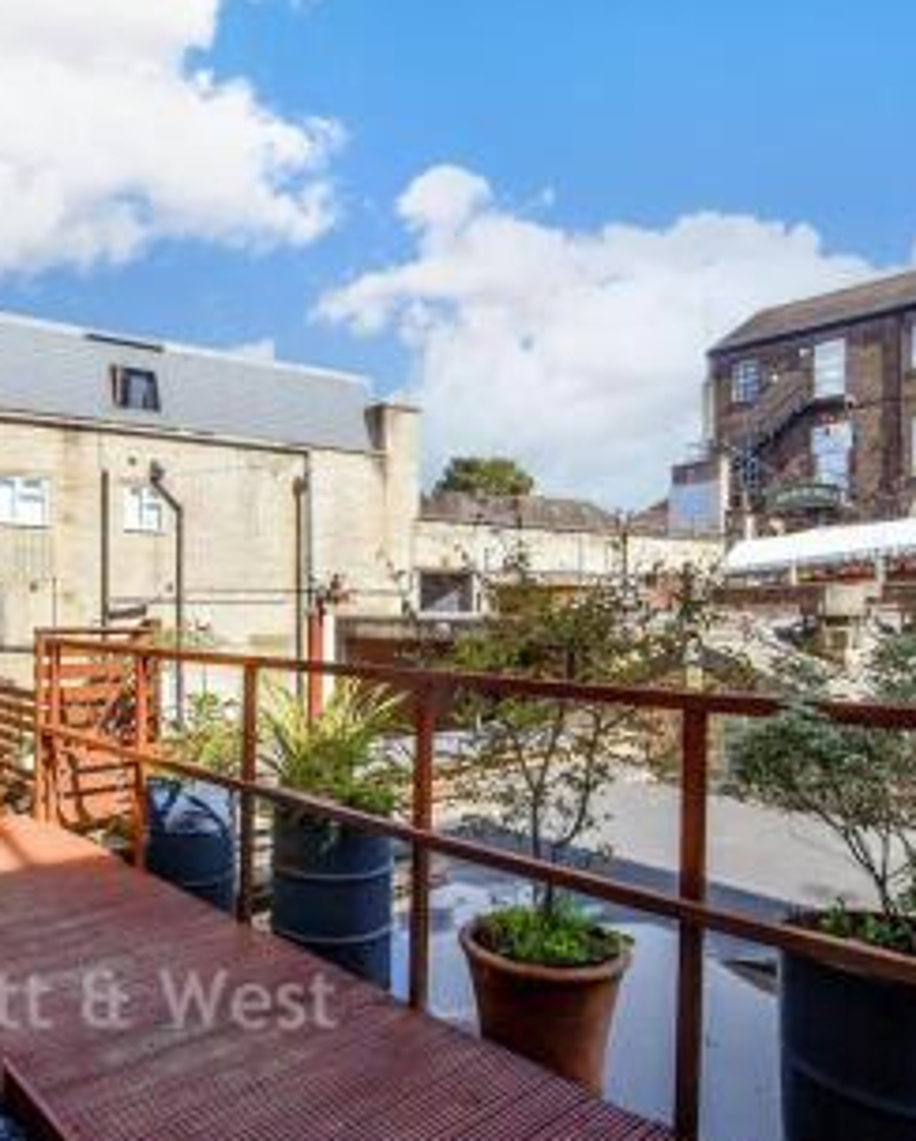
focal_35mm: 22
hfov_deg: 62.1
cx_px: 327
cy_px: 591
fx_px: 744
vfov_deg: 74.9
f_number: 8
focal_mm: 10
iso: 160
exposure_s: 1/320
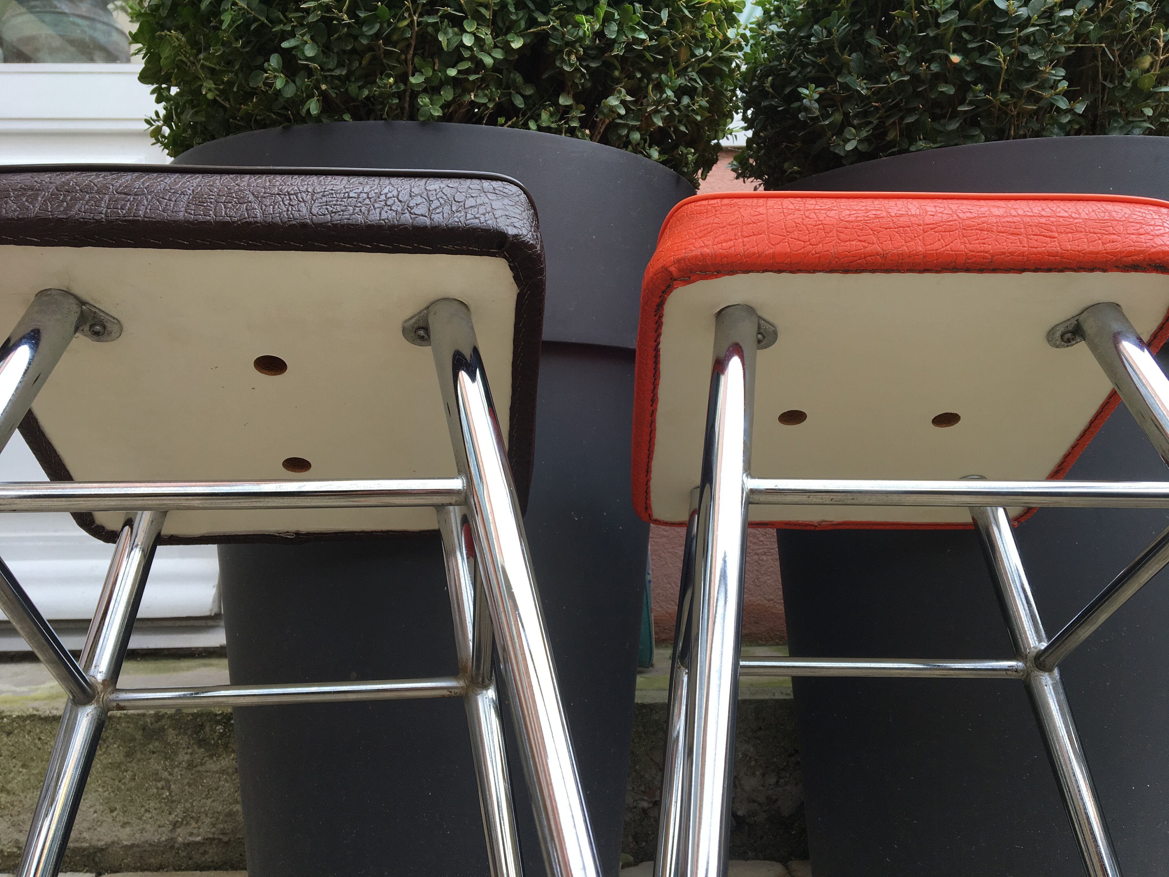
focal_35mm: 29
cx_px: 584
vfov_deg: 48.2
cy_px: 438
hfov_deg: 61.7
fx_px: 979
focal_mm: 4.15
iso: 25
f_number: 2.2
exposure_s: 1/100
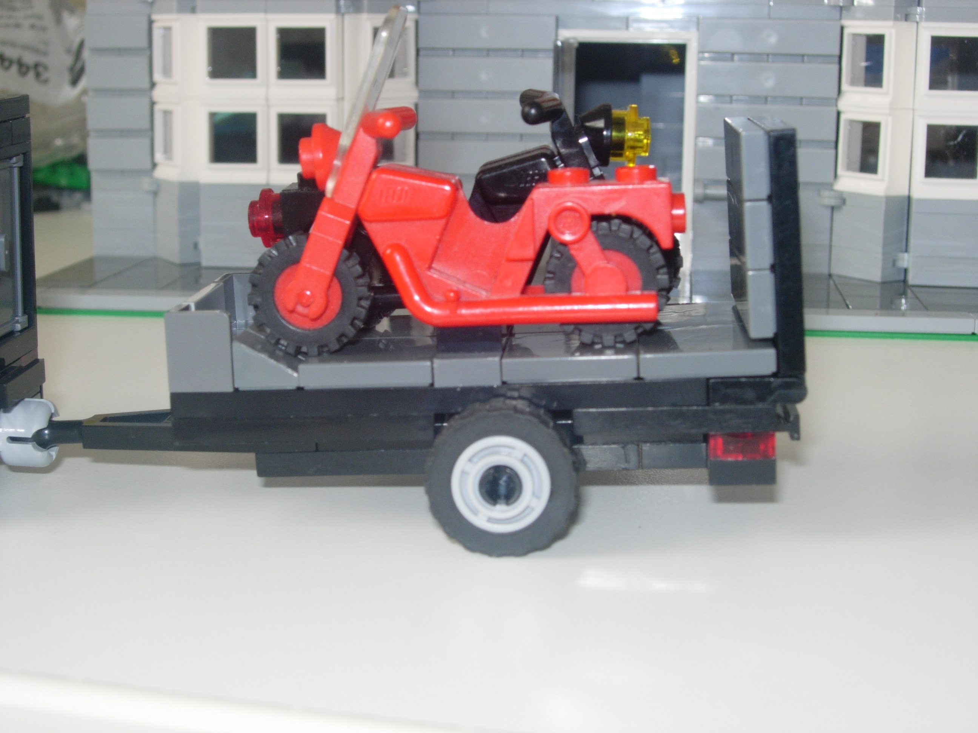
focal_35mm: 61
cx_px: 489
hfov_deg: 31.7
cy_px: 366
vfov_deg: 24.0
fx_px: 1723
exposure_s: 1/32.9
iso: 79
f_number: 5.9
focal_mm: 12.7
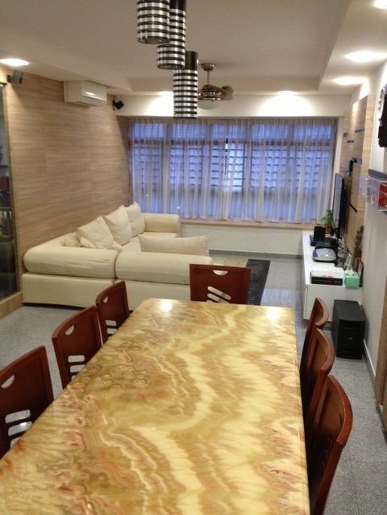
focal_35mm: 35
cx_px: 194
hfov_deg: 40.7
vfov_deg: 52.6
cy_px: 258
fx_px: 522
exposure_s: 1/20
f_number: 2.4
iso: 200
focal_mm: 4.28
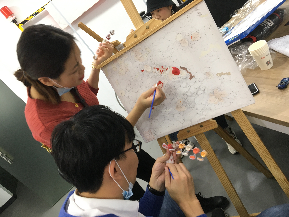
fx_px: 242
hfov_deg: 61.7
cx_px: 144
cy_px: 108
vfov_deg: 48.2
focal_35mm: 29
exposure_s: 1/33
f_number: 2.2
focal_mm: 4.15
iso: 100
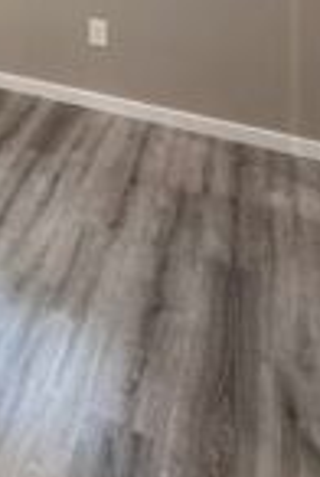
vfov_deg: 28.3
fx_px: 703
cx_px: -163
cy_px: -191
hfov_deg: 21.4
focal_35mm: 53
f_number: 2.2
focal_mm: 2.22
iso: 250
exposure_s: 1/120
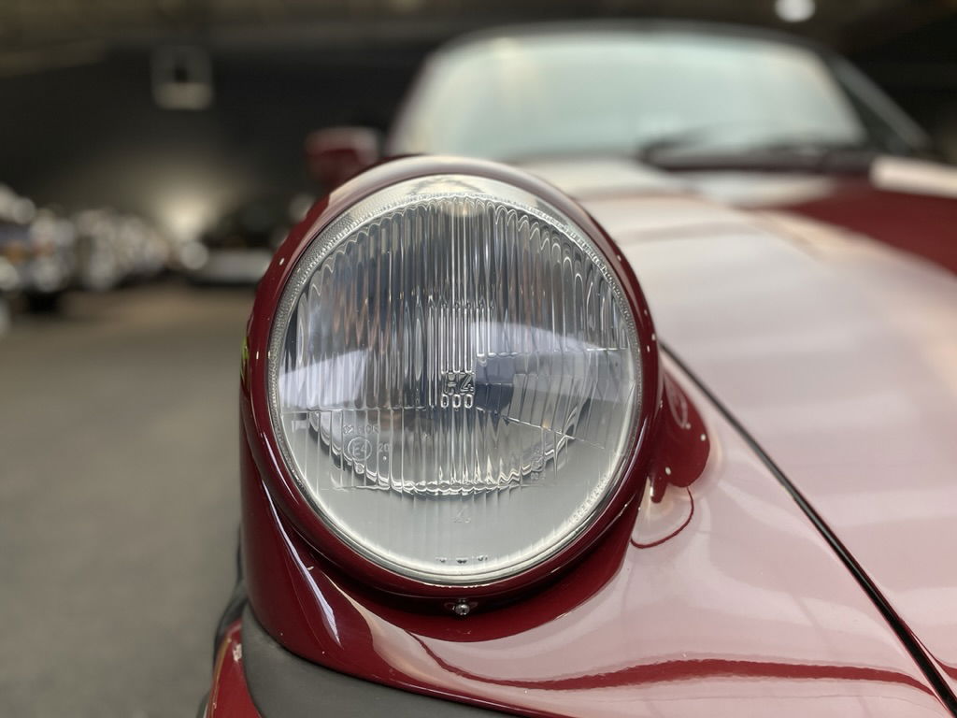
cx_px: 478
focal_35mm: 26
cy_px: 359
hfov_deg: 67.3
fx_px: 719
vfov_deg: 53.1
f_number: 1.6
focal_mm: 4.2
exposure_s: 1/100
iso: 100
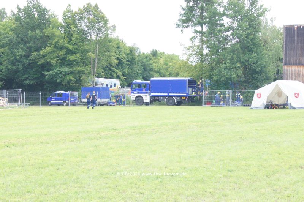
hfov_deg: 24.6
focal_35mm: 82
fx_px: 696
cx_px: 152
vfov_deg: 16.5
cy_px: 101
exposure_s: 1/100
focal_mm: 55
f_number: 13
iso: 1000
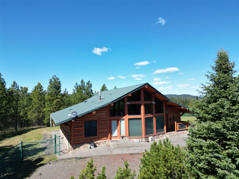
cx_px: 120
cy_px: 90
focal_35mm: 24
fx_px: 166
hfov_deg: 71.6
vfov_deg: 56.8
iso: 130
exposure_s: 1/2000
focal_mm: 6.72
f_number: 1.7
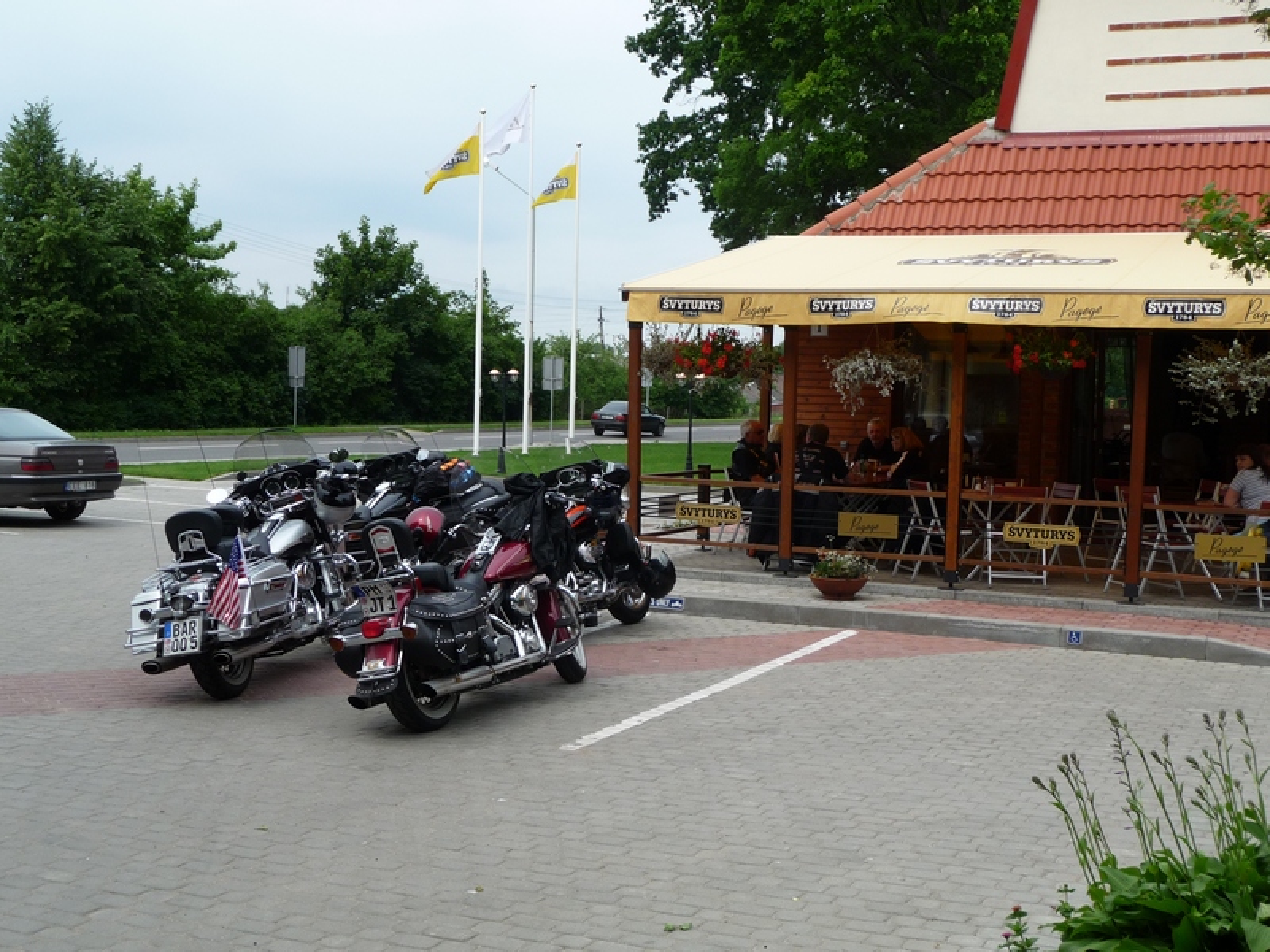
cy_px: 476
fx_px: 1651
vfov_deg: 32.2
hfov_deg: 42.1
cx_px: 635
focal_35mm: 45
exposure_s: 1/500
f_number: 4.1
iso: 100
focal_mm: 7.6
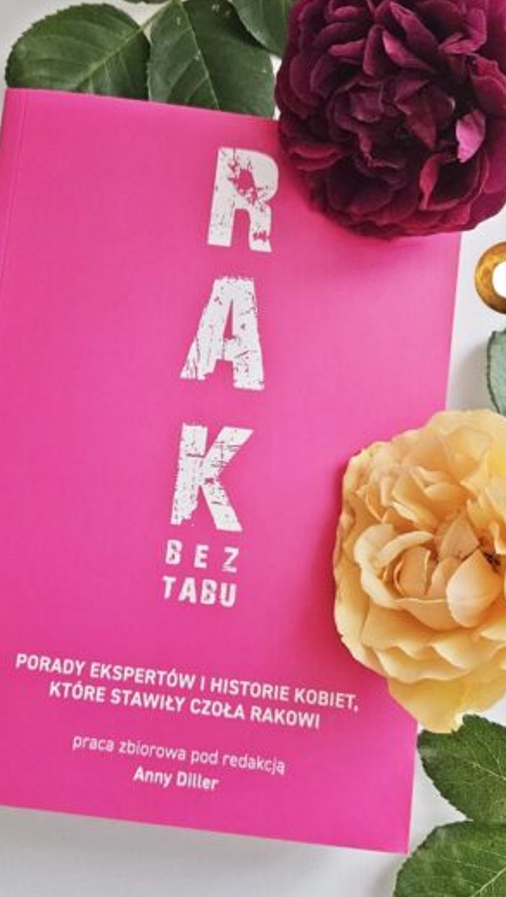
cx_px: 169
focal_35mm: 37
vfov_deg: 54.0
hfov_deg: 31.8
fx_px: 881
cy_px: 471
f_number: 1.8
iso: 1000
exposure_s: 1/100
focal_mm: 5.4
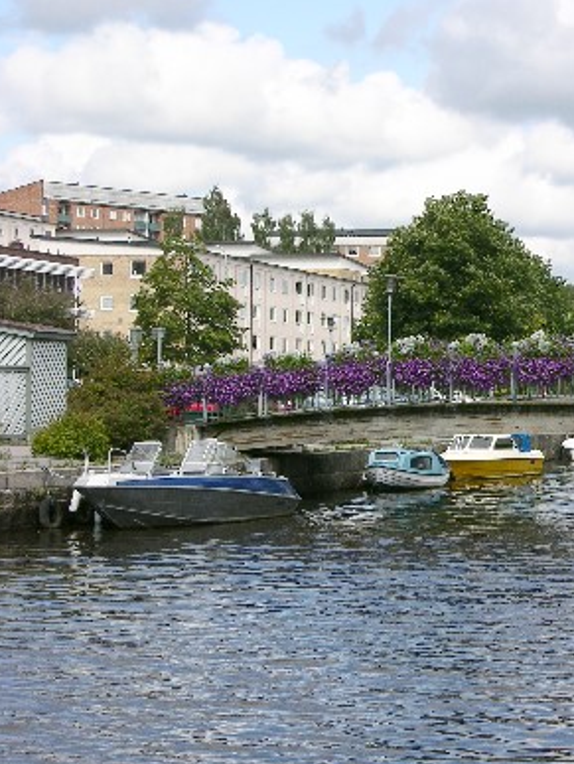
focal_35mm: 100
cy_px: 399
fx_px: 2207
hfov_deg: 14.6
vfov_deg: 19.6
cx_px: 565
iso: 50
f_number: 7.3
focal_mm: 16.8
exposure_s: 1/130
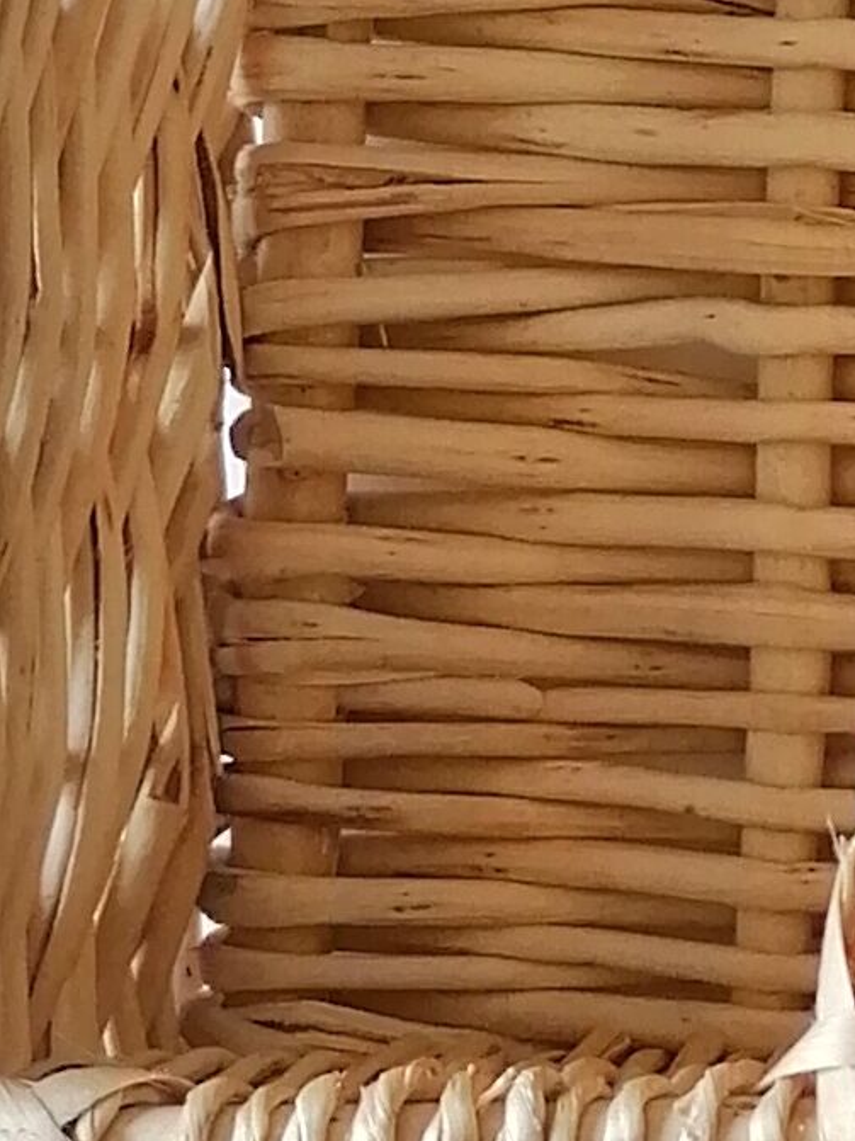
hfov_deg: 8.8
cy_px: 298
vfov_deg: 12.2
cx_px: 1623
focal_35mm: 161
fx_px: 5304
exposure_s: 1/60
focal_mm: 4.75
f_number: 1.8
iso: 80
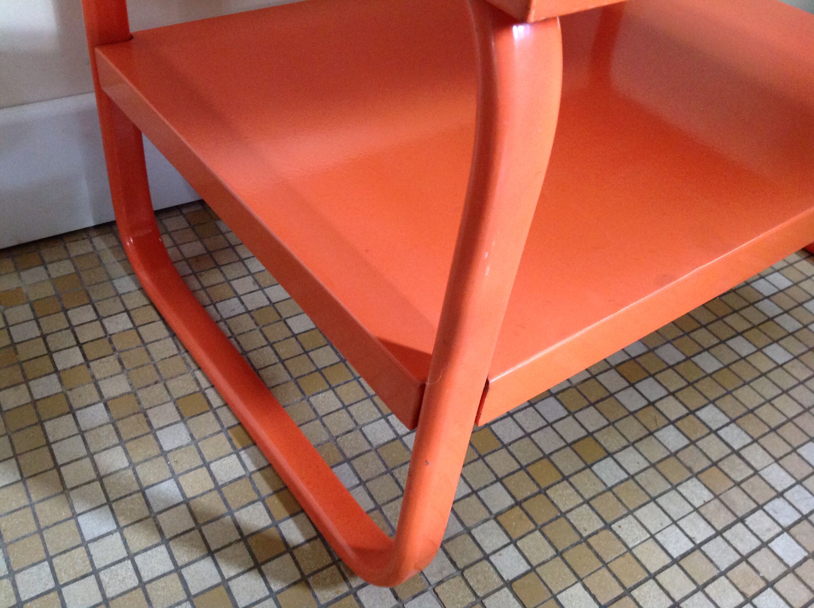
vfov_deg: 40.6
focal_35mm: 35
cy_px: 304
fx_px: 822
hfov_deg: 52.7
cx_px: 407
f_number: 2.4
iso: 320
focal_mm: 4.28
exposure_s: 1/15
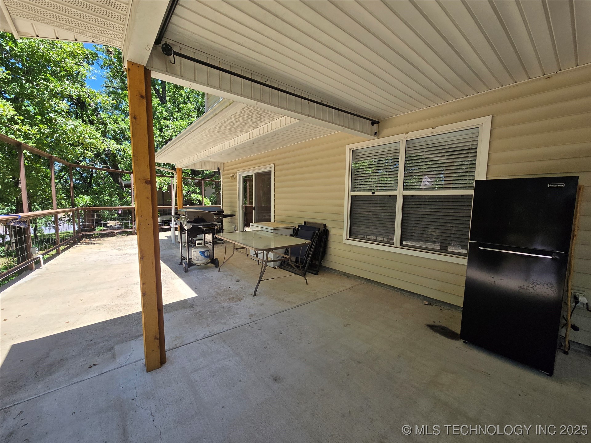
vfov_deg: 89.9
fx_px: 222
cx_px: 296
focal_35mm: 13
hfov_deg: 106.2
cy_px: 222
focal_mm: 2.2
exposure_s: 1/781
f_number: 2.2
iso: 50
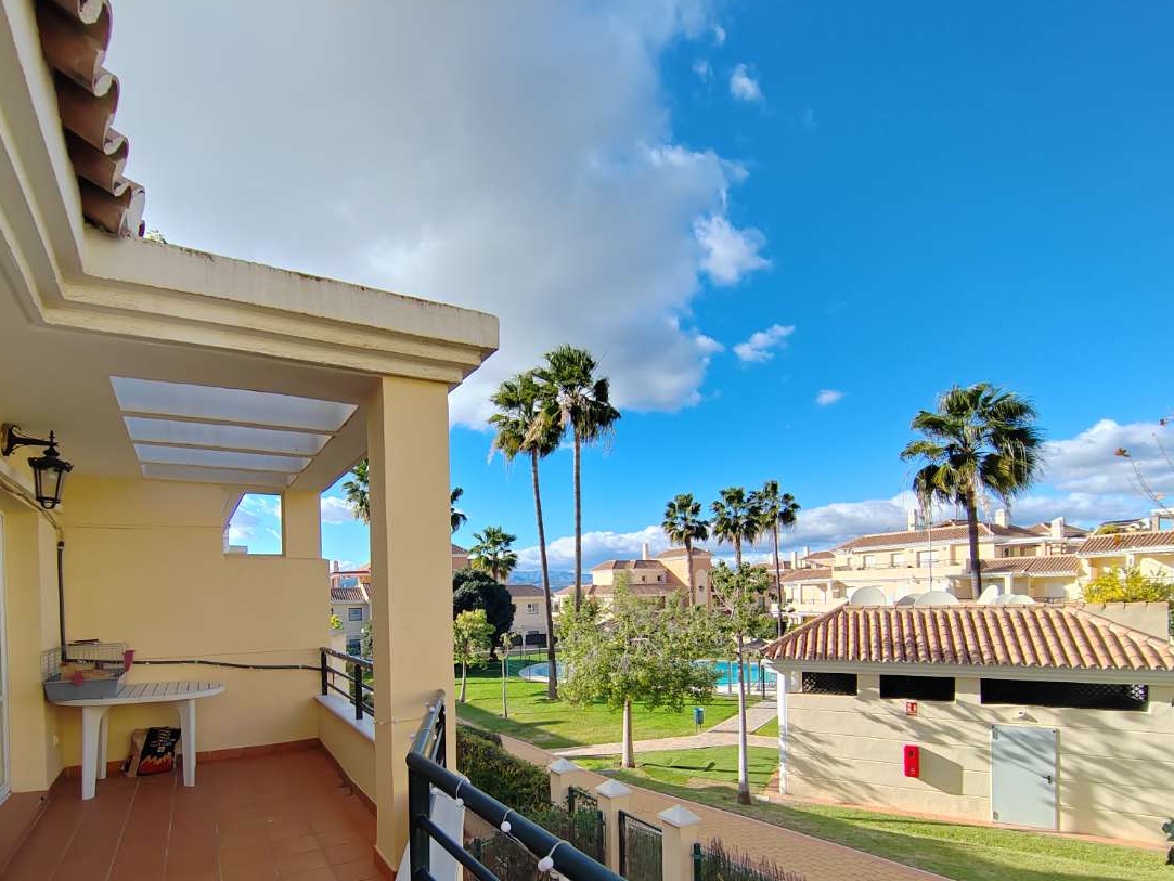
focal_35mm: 18
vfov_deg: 69.0
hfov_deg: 87.3
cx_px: 514
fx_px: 611
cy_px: 606
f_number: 2.2
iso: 100
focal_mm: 2.16
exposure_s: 1/800
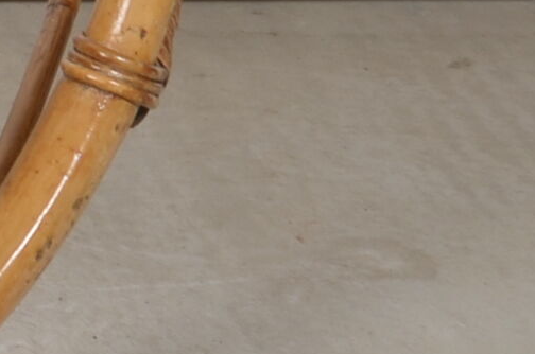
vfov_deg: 5.1
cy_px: -249
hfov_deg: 7.2
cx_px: -894
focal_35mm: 264
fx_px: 3916
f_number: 14
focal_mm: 24
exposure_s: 1/125
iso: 100
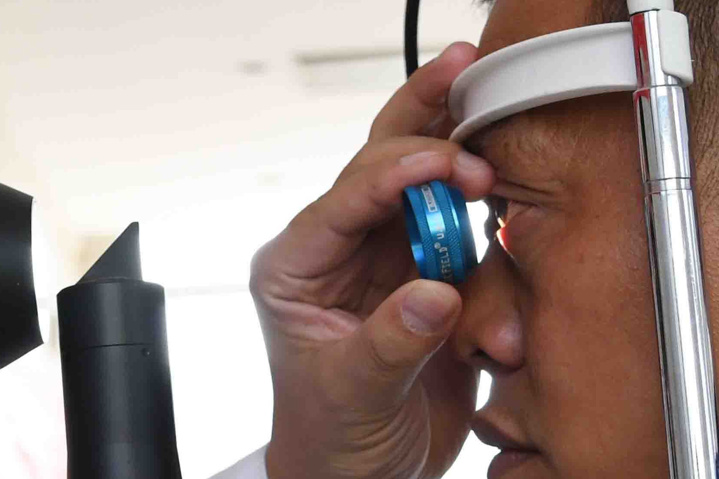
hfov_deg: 16.8
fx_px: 2377
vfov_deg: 11.5
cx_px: 2
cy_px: 276
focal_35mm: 119
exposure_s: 1/125
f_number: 5.6
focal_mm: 24
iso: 800
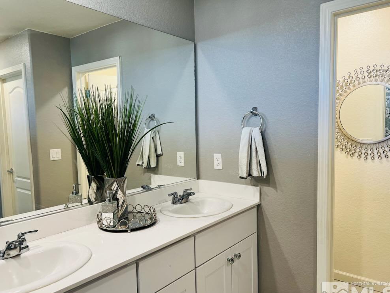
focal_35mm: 27
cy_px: 152
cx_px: 196
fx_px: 304
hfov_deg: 65.3
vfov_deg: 51.4
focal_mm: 5.7
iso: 125
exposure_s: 1/120
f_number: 1.5
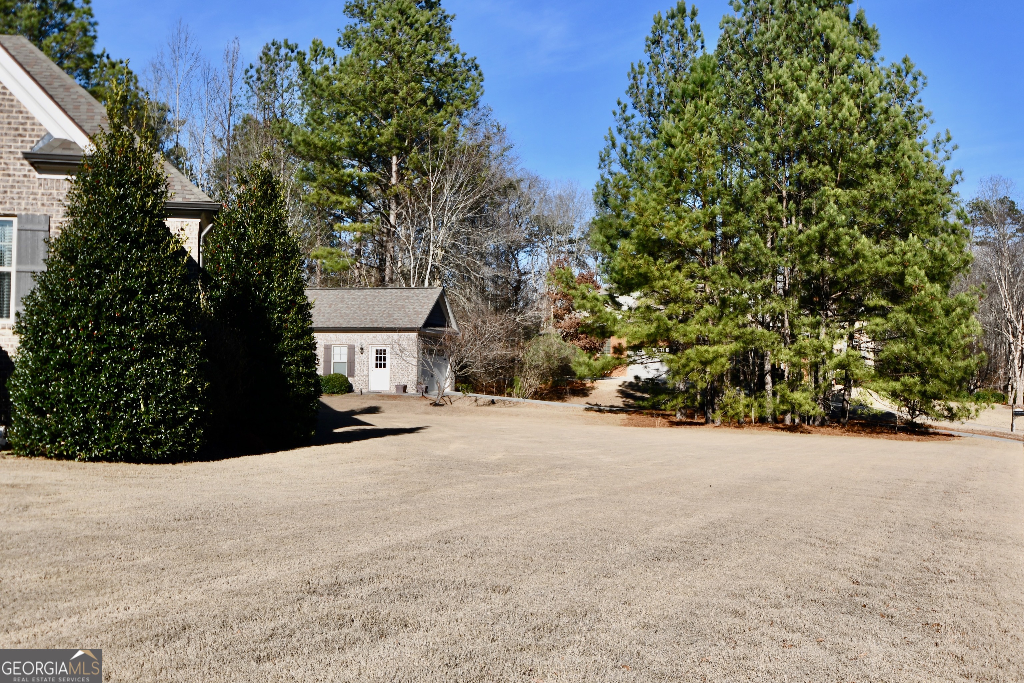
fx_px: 1024
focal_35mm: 36
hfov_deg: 53.1
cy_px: 342
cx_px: 512
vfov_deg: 36.9
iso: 100
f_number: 9
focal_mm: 24
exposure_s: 1/320
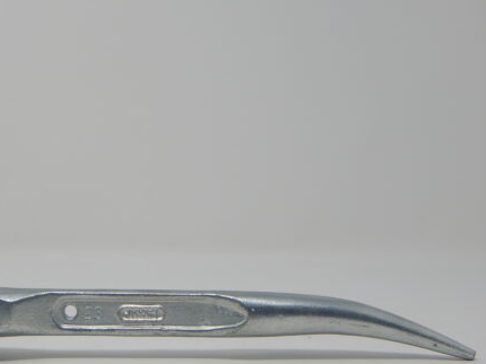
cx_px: 181
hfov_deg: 28.9
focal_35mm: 67
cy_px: 199
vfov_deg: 21.9
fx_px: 940
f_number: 3.7
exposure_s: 1/125
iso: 125
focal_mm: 8.6
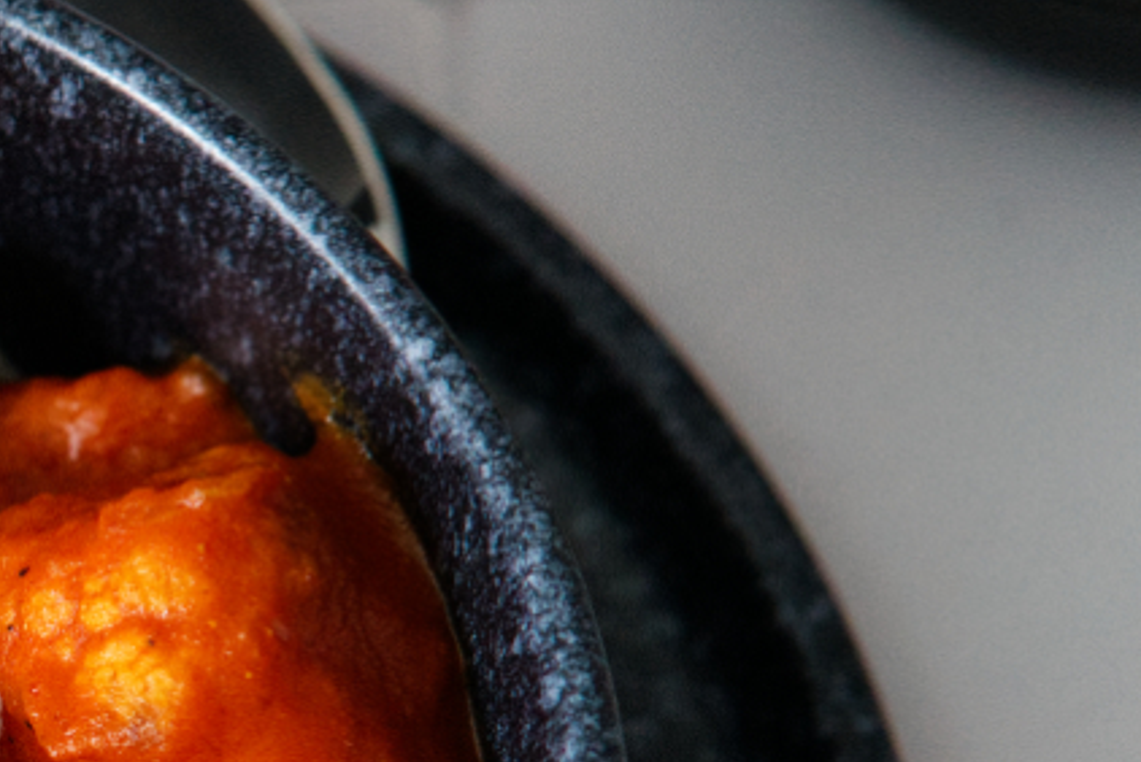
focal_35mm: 302
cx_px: -722
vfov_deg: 4.6
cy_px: 800
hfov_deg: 6.7
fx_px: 9578
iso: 1250
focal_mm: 85
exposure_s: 1/100
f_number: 4
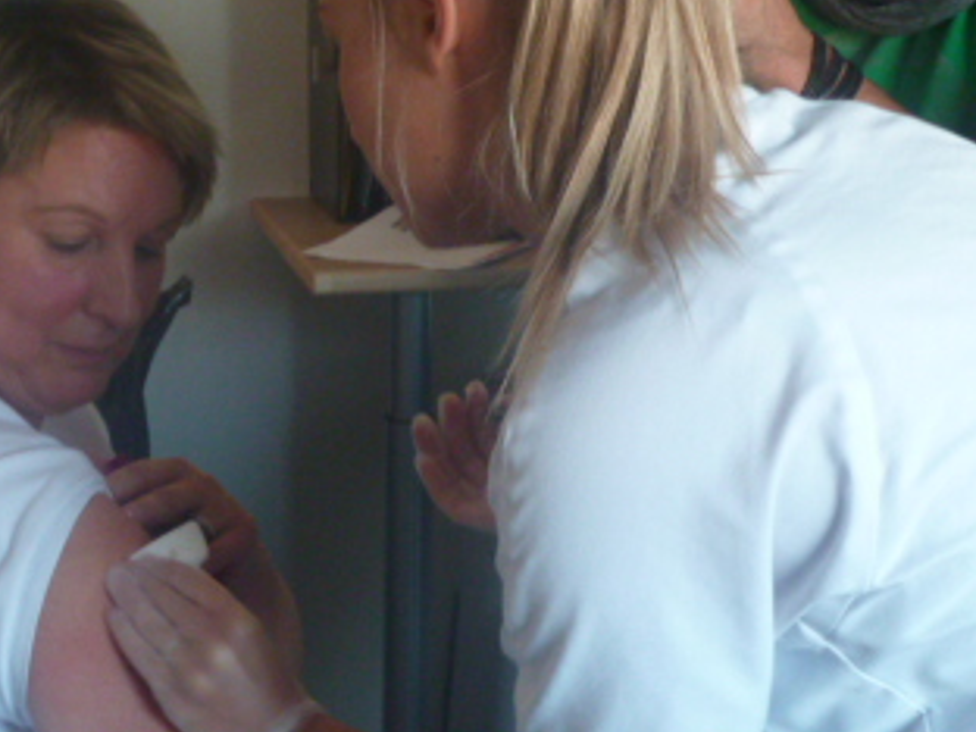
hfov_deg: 23.7
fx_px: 2312
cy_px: 576
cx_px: 303
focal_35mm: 82
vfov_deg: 17.9
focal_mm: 6.5
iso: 320
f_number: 3.6
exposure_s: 1/30
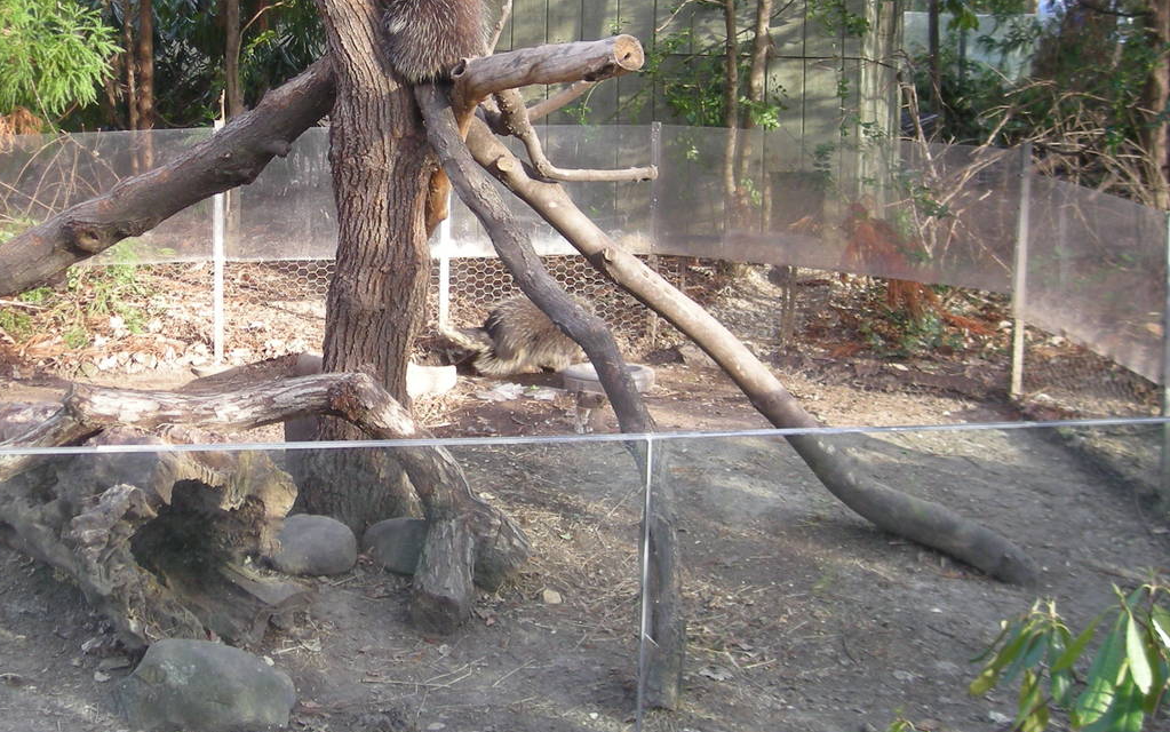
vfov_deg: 22.3
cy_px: 255
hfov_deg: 34.5
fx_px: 1850
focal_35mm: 58
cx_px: 329
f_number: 2.8
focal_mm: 5.7
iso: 66
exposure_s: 1/60
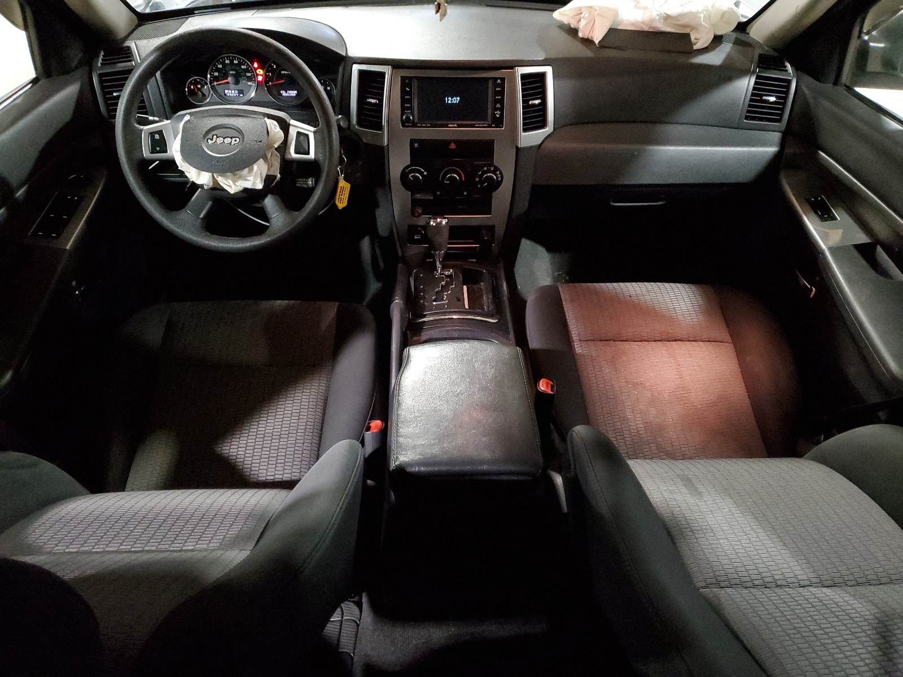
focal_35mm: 26
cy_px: 338
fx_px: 678
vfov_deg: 53.1
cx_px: 452
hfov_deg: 67.3
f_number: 1.5
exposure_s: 1/15
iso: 494
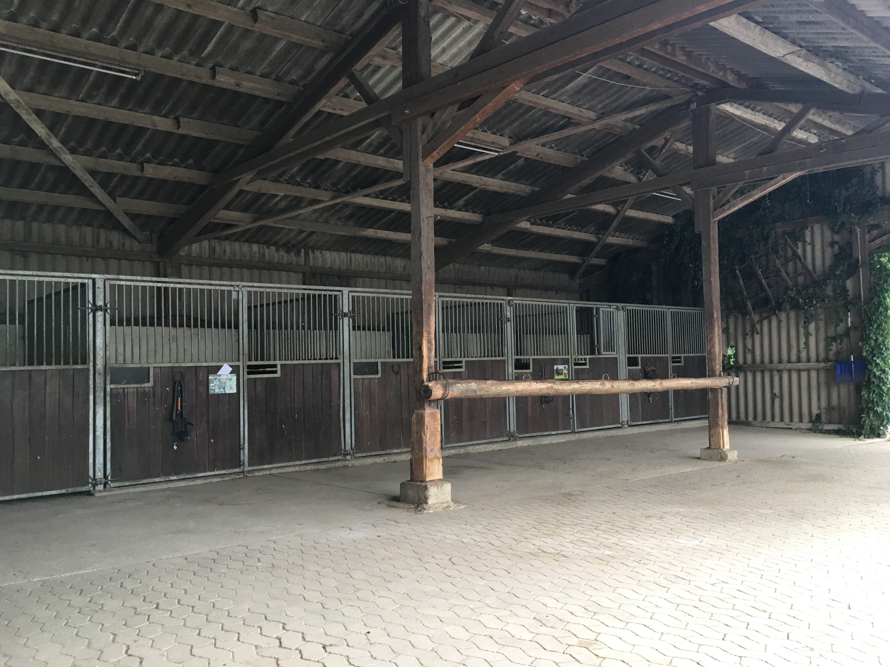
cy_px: 334
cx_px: 445
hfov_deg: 61.7
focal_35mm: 29
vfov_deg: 48.2
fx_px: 746
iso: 50
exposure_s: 1/33
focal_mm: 4.15
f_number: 2.2
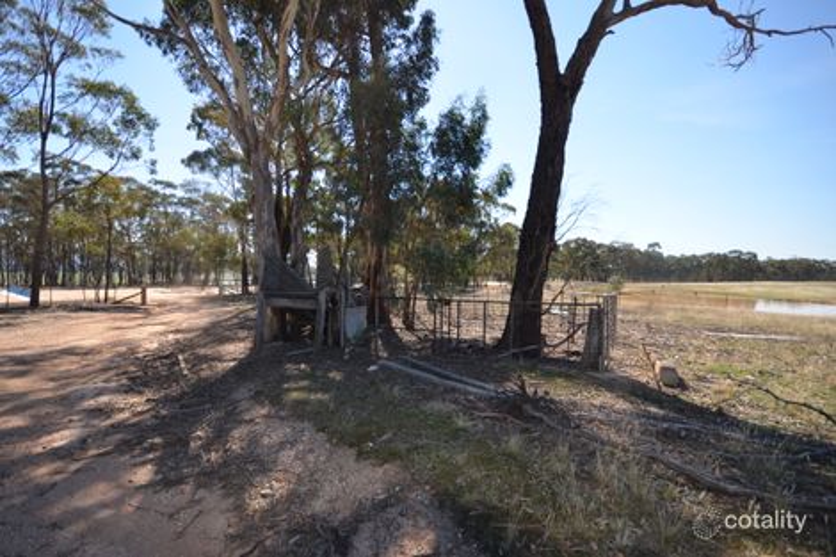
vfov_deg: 77.3
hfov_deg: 100.4
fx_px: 348
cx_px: 418
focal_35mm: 15
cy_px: 278
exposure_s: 1/250
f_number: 5.6
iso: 100
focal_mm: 10
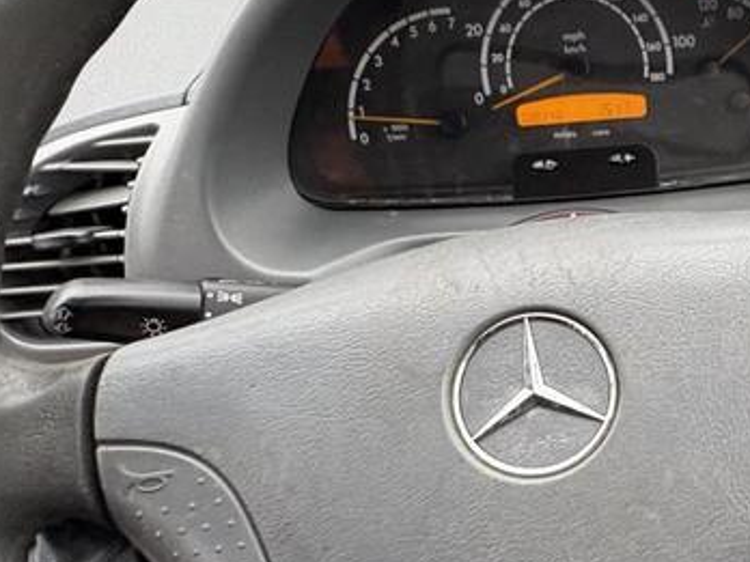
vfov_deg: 39.4
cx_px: 677
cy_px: 349
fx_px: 780
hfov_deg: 46.3
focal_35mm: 36
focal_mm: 2.22
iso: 250
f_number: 2.2
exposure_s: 1/60
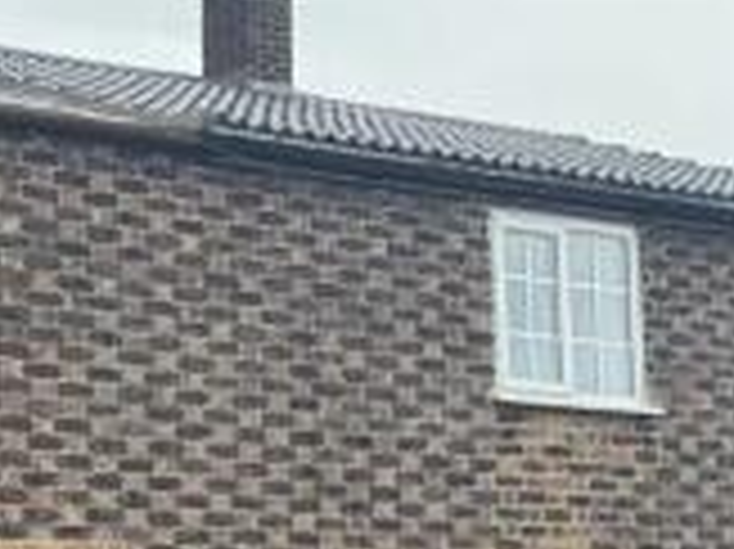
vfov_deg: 16.6
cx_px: -574
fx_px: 1822
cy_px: 601
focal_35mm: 86
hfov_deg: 18.2
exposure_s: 1/92
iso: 200
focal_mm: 6.76
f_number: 1.78
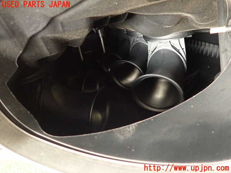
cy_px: 86
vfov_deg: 54.9
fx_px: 167
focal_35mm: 25
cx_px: 116
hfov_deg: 69.4
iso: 640
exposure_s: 1/30
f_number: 2
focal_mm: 4.5
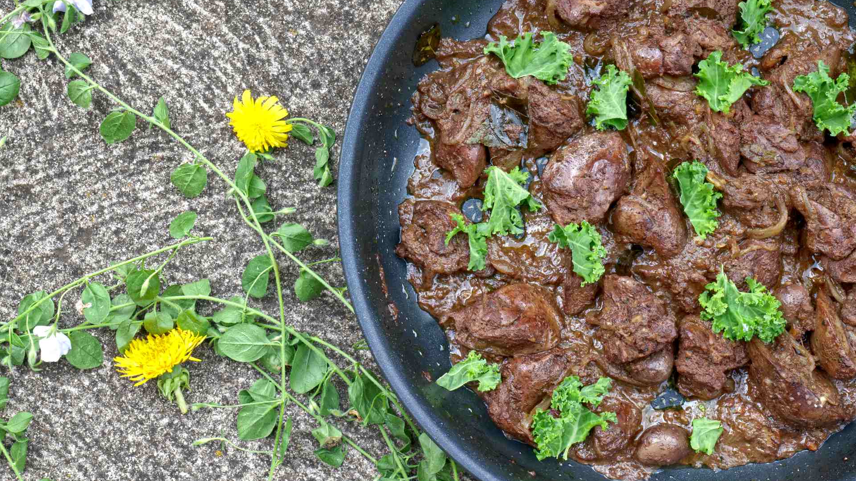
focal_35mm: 63
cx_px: 428
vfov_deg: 19.1
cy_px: 229
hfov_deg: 33.3
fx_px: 1430
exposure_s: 1/60
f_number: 20
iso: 2000
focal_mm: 60
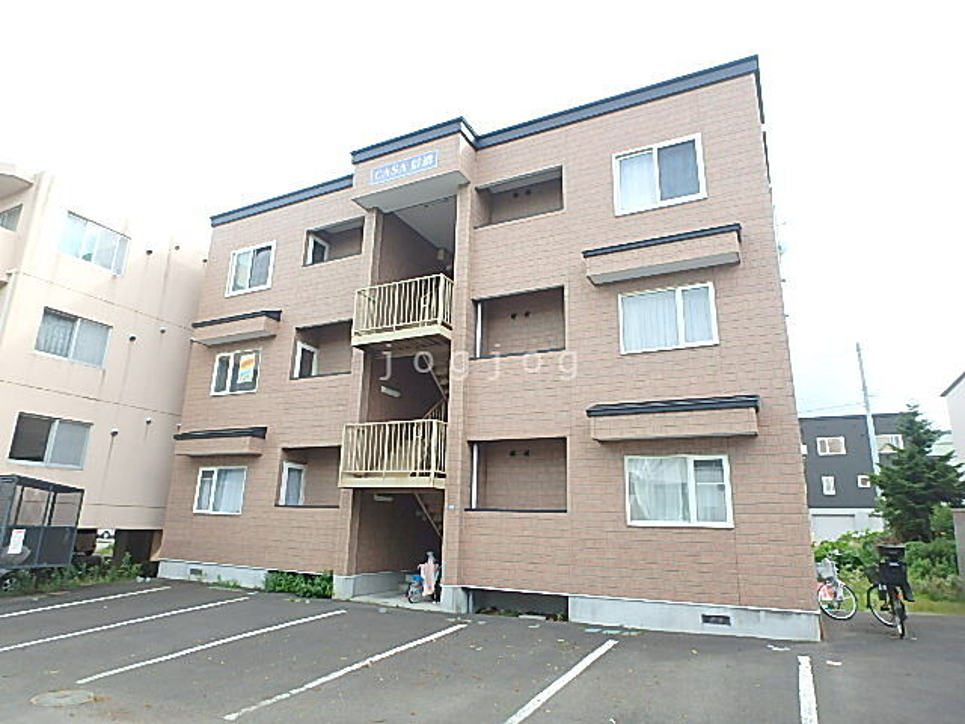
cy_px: 362
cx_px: 482
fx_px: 585
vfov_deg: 63.4
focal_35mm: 21
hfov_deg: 79.0
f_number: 3.5
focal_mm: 3.7
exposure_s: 1/250
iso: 125
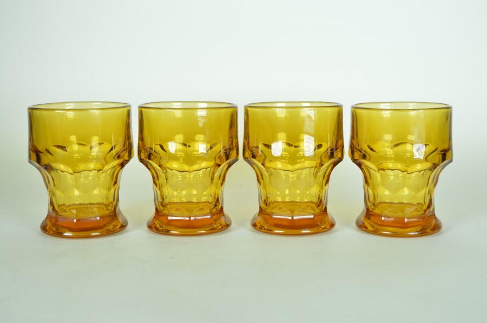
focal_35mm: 51
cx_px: 244
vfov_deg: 26.4
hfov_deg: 38.9
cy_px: 162
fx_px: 689
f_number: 6.3
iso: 100
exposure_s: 1/125
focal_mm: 34
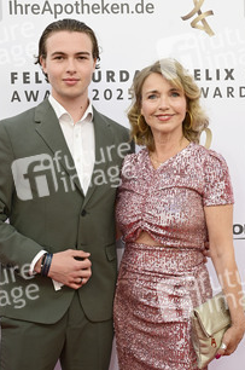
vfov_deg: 38.7
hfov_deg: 26.4
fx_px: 522
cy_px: 232
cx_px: 109
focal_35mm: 51
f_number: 7.1
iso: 250
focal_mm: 39
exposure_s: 1/200
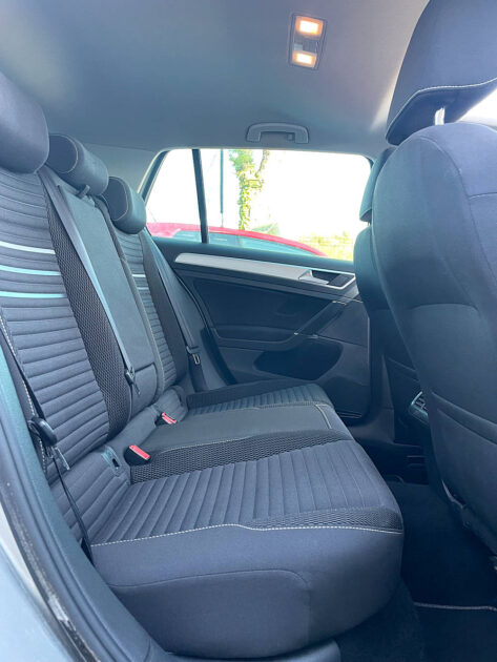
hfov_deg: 53.1
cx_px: 248
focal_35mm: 26
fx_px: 497
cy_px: 331
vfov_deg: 67.3
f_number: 1.6
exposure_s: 1/60
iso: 160
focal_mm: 4.2
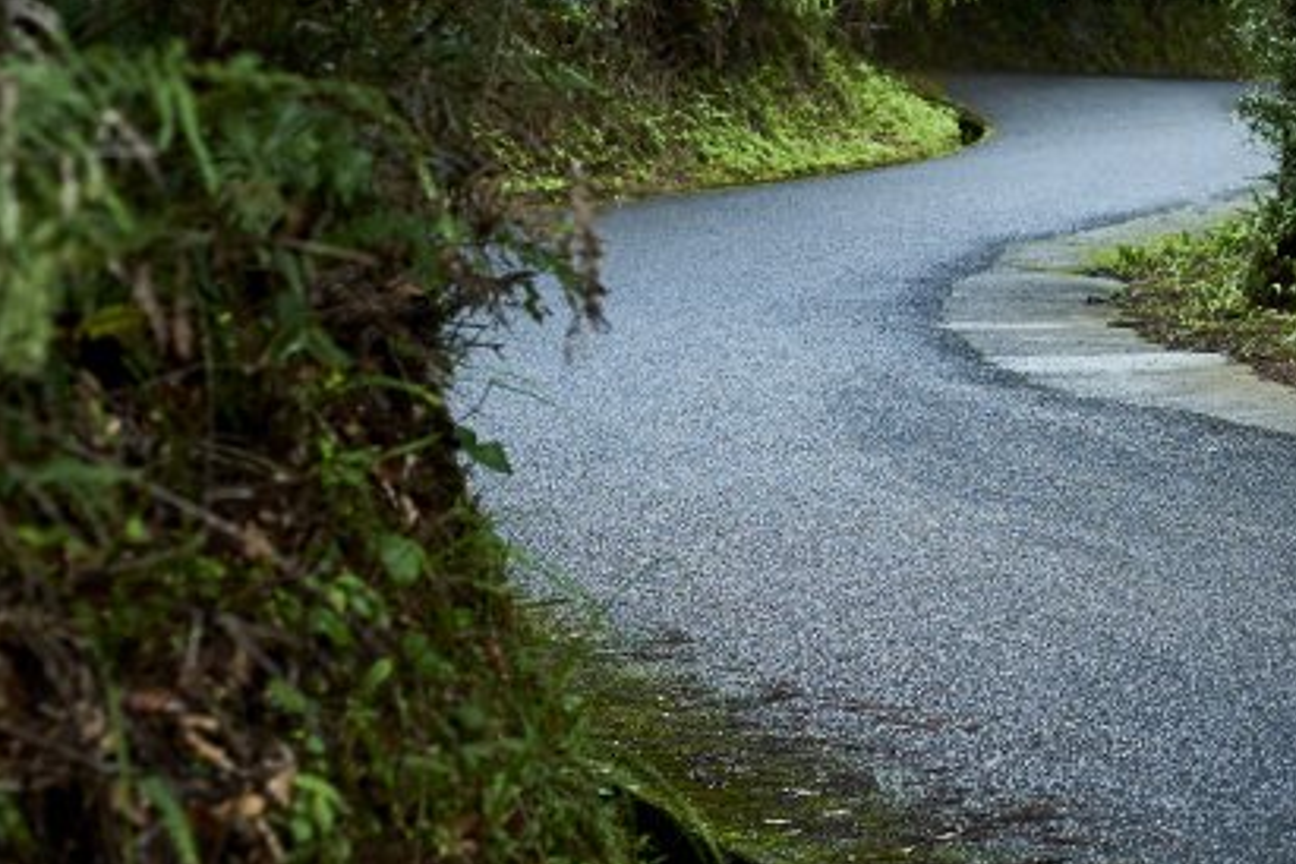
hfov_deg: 13.9
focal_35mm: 146
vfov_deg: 9.4
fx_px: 5256
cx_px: 1205
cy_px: 84
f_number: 2.2
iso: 400
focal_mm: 50
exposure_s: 1/400
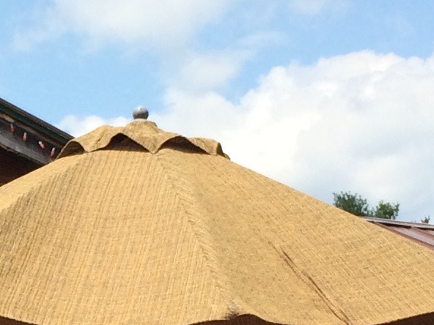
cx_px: -255
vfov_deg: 9.2
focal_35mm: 160
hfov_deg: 11.7
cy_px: 345
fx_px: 2006
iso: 32
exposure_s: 1/1866
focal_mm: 4.15
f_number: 2.2
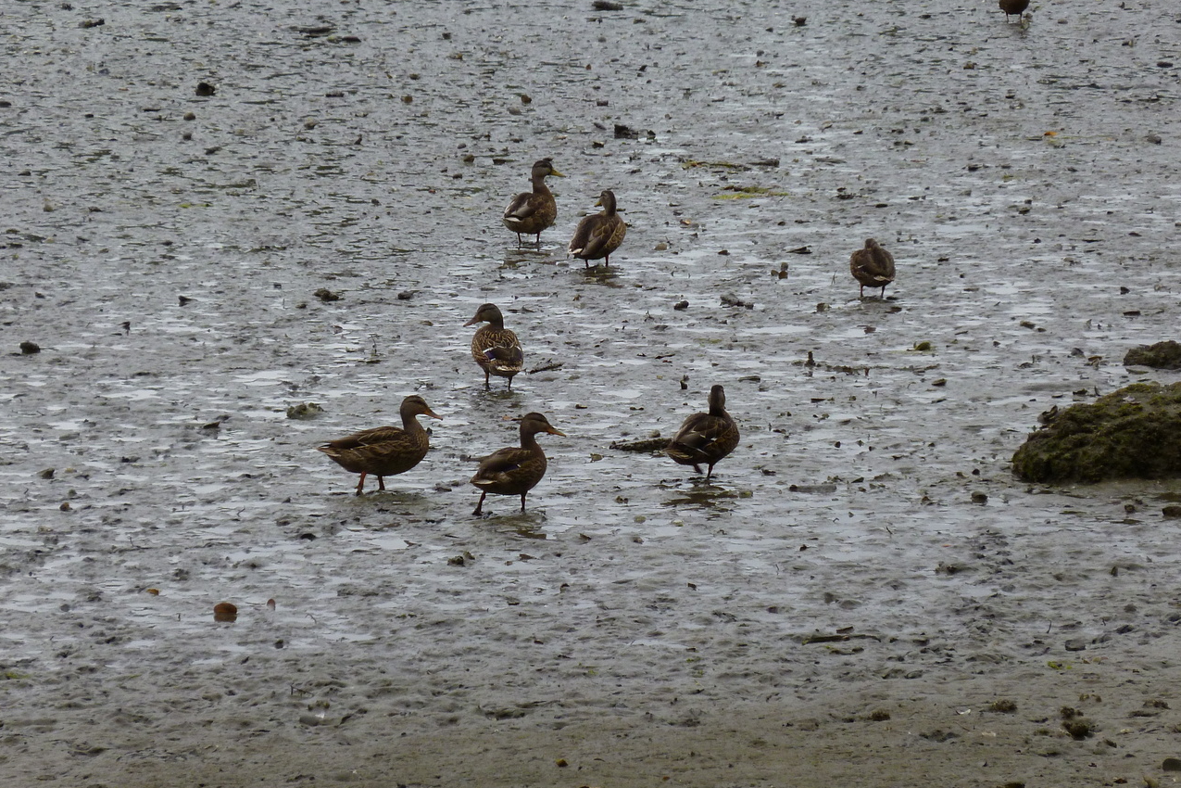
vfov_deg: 5.3
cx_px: 589
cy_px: 350
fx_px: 8562
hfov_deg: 7.9
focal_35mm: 261
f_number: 5.9
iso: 160
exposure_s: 1/125
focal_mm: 36
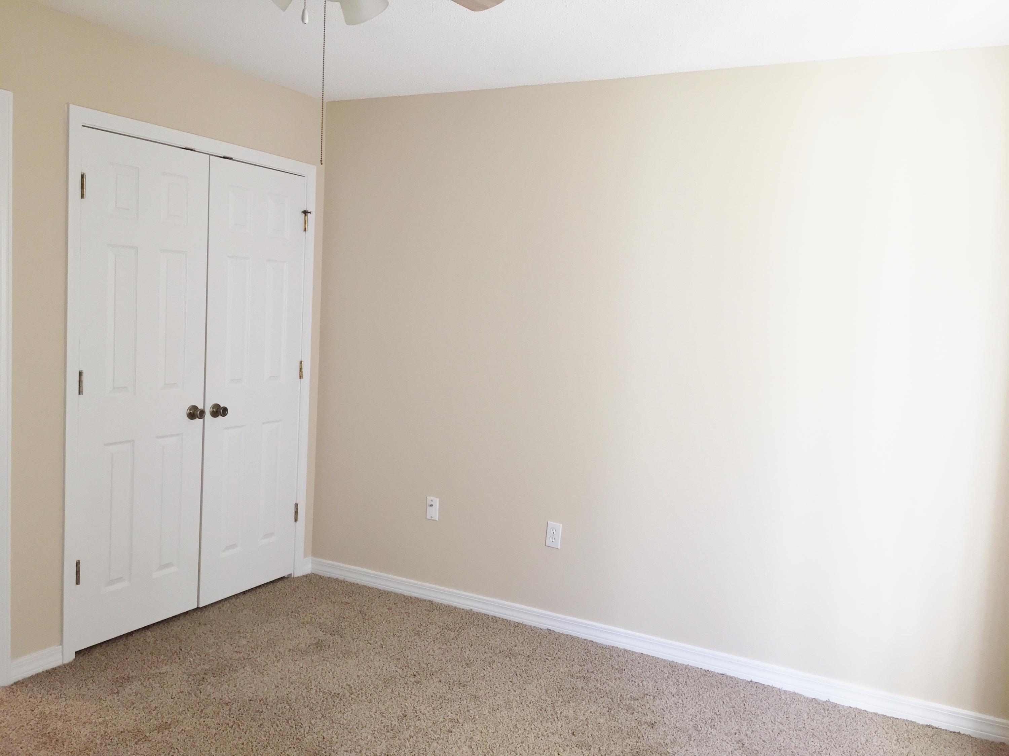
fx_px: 845
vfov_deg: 48.2
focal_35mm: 29
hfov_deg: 61.7
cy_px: 378
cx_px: 504
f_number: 2.2
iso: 100
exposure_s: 1/30
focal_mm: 4.15
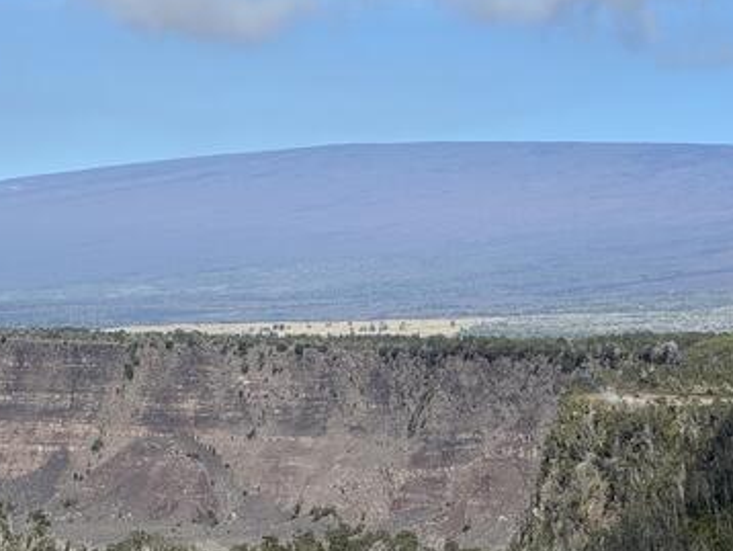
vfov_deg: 11.5
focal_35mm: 129
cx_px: 287
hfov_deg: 15.3
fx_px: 2733
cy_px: 209
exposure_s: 1/1193
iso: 25
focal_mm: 9
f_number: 2.8
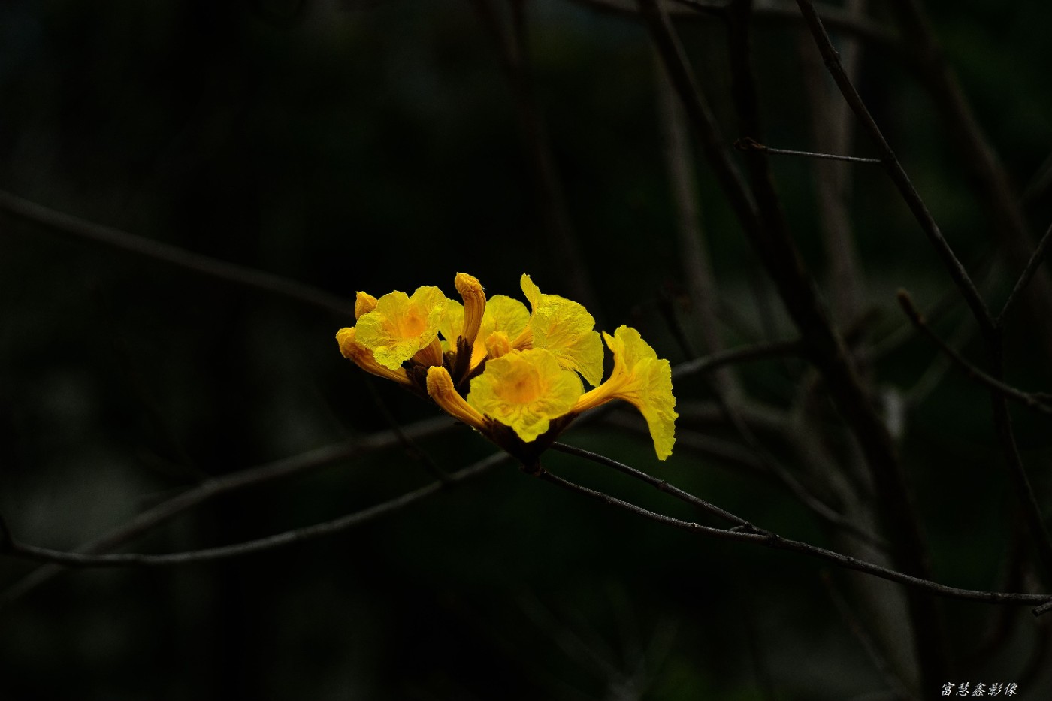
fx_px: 5843
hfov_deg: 10.3
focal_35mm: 200
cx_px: 526
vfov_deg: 6.9
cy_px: 350
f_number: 5.6
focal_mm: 200
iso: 100
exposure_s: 1/400
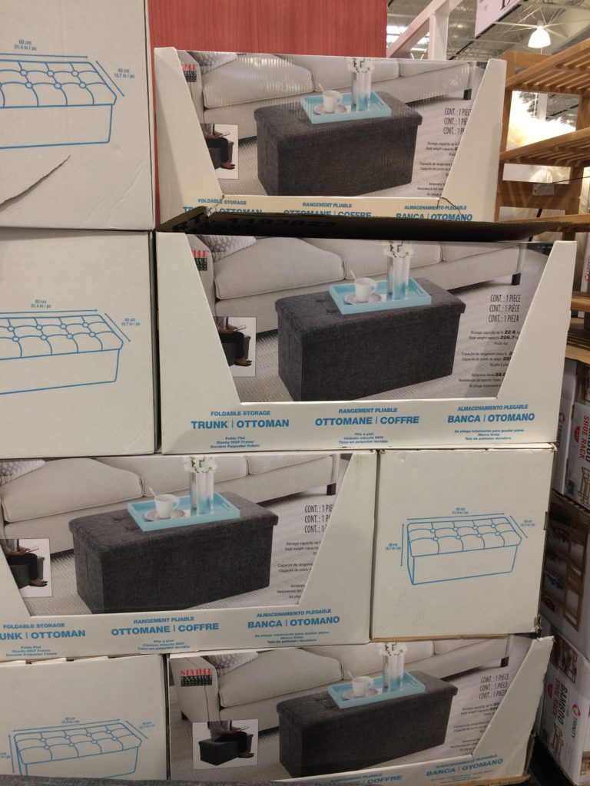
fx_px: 659
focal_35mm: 29
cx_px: 295
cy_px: 393
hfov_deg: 48.2
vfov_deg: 61.7
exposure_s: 1/33
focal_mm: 4.15
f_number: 2.2
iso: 100
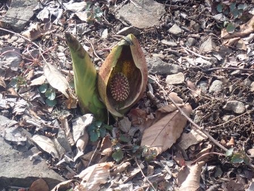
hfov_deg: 19.6
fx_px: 734
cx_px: 127
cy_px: 96
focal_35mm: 100
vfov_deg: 14.8
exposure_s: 1/125
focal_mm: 18
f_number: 4.9
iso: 160
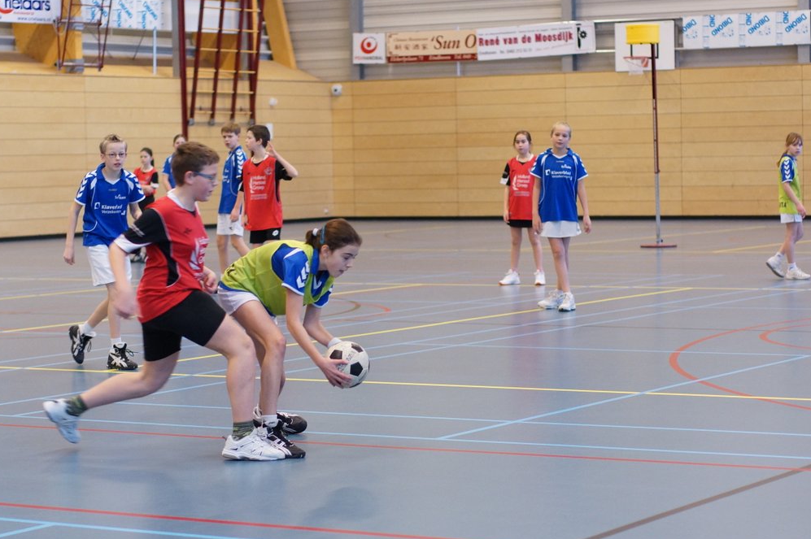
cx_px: 407
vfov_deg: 17.7
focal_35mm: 77
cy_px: 265
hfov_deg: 26.3
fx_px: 1733
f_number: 2
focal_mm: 50
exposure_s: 1/250
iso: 800
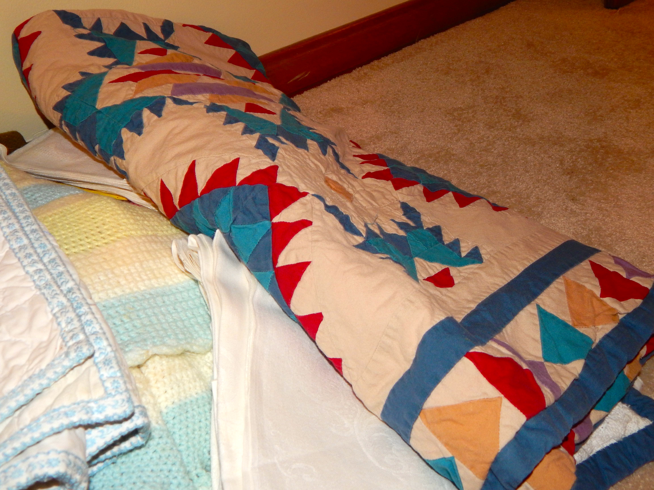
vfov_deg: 40.7
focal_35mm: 35
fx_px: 661
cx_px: 327
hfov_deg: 52.6
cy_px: 245
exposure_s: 1/30
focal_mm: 6.1
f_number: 3.3
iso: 200
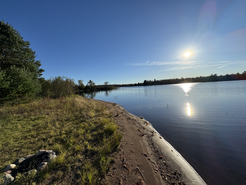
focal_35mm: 14
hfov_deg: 102.1
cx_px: 123
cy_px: 92
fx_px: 99
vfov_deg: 85.7
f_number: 2.2
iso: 50
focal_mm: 2.22
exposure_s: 1/3390
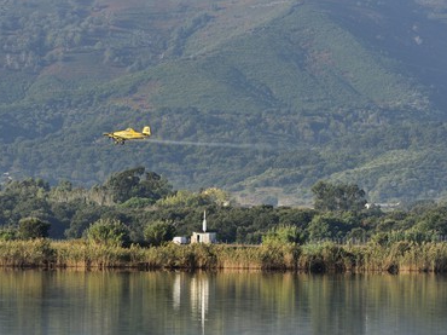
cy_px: 167
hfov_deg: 6.5
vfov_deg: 4.9
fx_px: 3949
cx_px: 209
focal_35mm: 306
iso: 400
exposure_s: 1/500
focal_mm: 280
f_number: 9
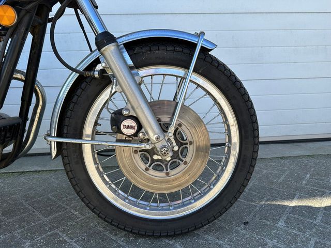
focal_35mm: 24
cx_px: 166
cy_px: 124
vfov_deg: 56.8
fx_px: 229
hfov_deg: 71.6
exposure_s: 1/980
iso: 80
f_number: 1.78
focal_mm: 6.86
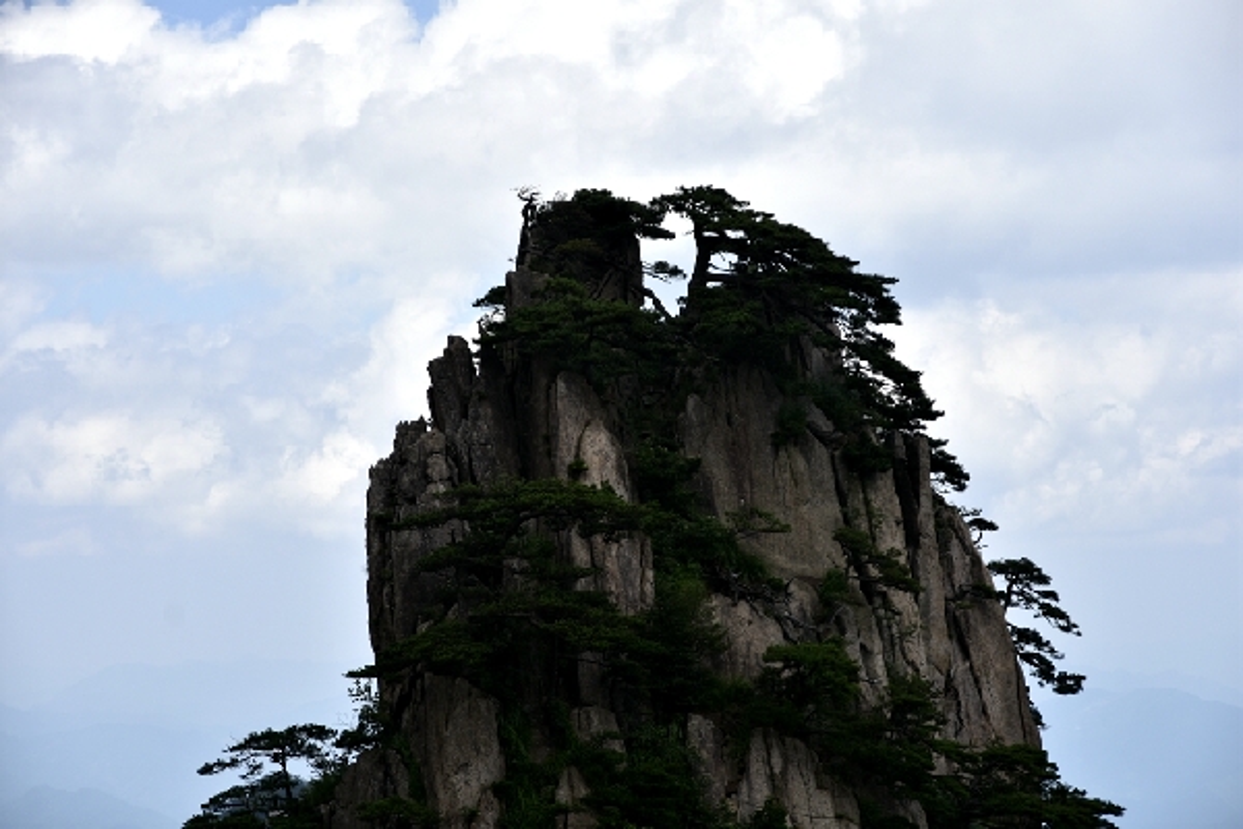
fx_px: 3729
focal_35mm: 108
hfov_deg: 18.9
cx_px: 622
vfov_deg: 12.7
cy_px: 414
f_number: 5.6
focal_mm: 72
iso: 100
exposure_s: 1/400
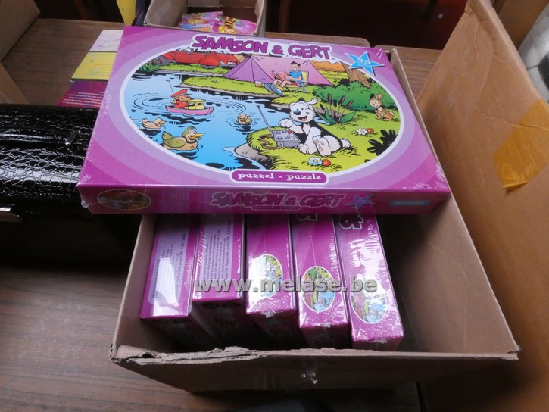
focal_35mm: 20
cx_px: 274
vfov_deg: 66.0
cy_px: 206
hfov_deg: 81.7
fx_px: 317
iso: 1000
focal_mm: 3.6
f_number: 8
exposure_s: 1/60
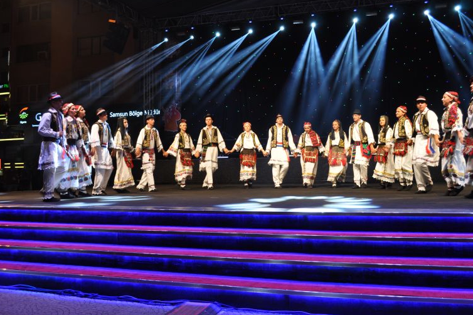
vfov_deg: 37.8
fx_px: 459
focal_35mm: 35
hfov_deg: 54.5
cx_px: 242
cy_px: 149
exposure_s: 1/40
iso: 500
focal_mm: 22
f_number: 6.3
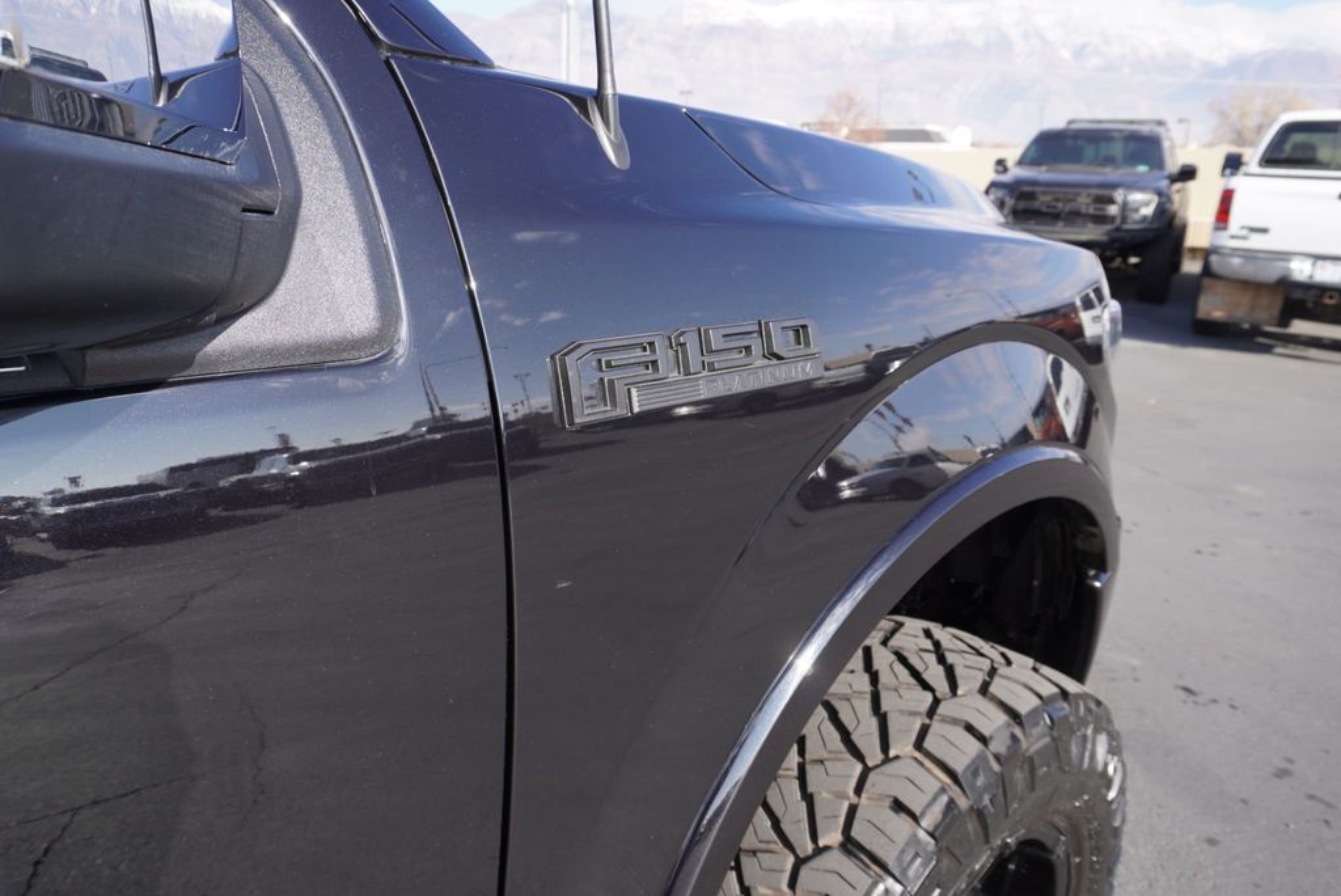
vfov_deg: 50.5
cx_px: 670
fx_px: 950
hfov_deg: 70.4
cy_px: 448
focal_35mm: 26
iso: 100
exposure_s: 1/160
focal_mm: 17
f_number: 6.3
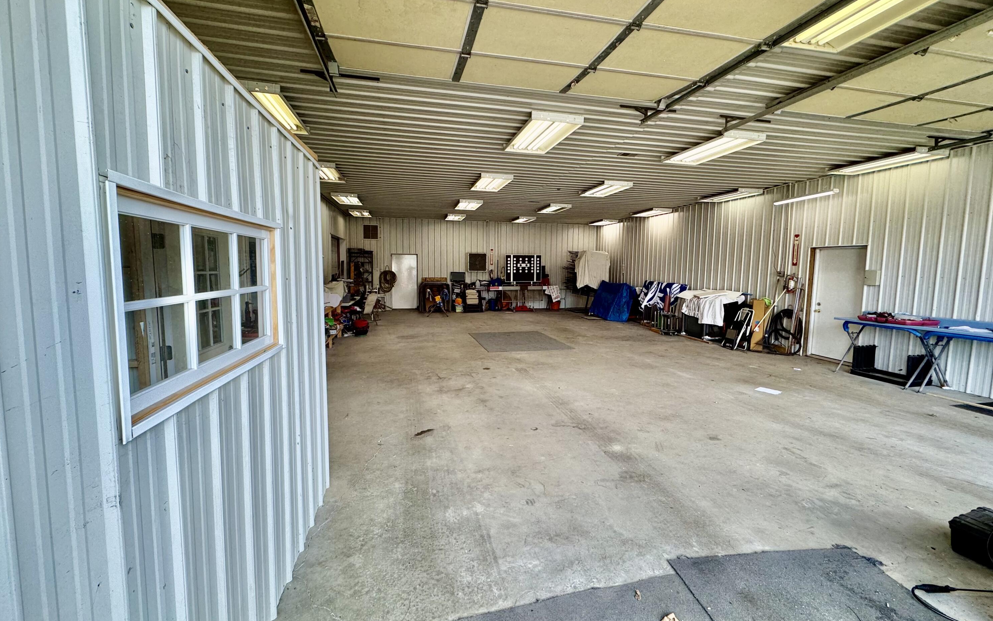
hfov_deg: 101.5
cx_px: 493
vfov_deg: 74.8
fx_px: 406
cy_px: 300
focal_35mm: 15
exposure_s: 1/120
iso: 64
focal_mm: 2.22
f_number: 2.2
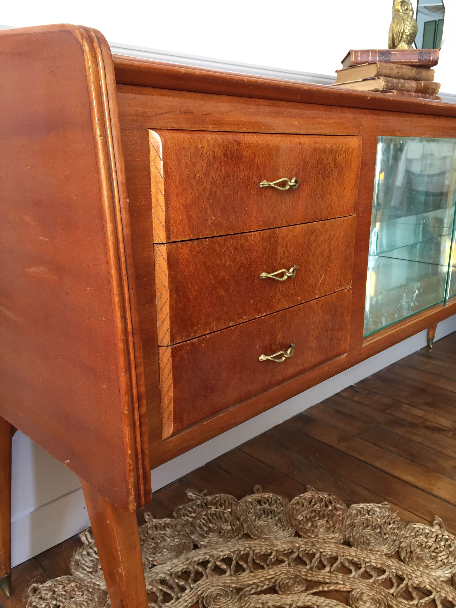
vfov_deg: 61.7
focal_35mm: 29
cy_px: 304
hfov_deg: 48.2
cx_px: 228
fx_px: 509
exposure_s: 1/33
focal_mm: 4.15
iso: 100
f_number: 2.2
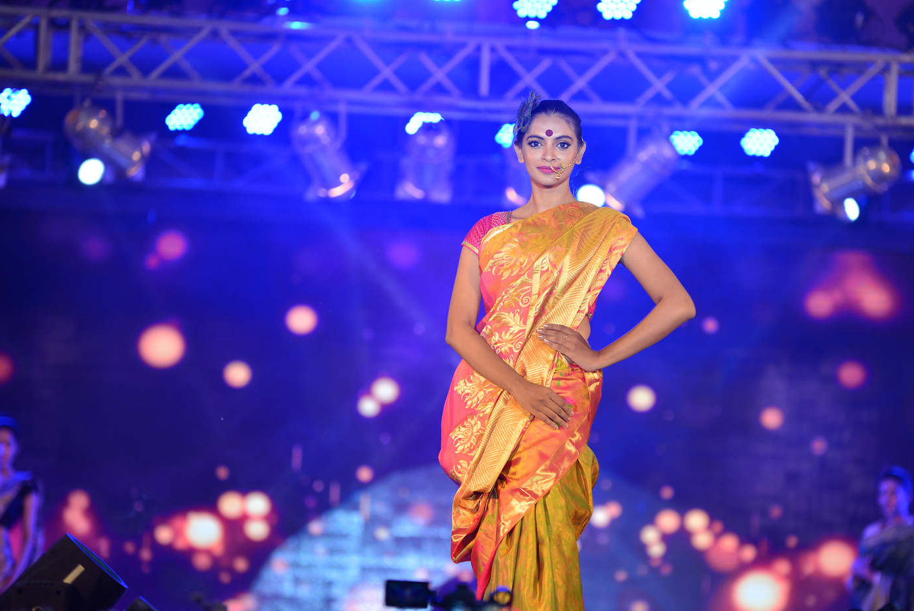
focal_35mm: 184
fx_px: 4674
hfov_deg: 11.2
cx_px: 523
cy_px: 281
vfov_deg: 7.5
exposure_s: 1/500
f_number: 2.8
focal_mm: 160
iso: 500
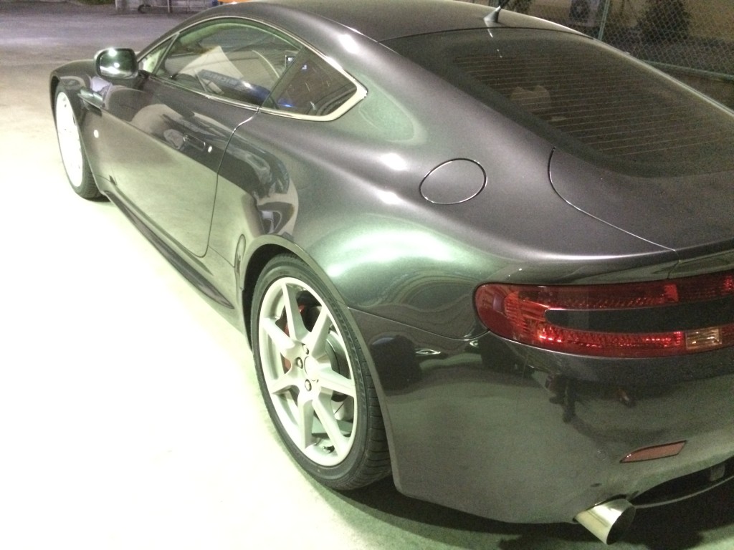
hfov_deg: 61.7
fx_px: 615
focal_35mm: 29
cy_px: 275
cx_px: 367
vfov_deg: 48.2
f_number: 2.2
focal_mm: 4.15
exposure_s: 1/15
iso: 1600
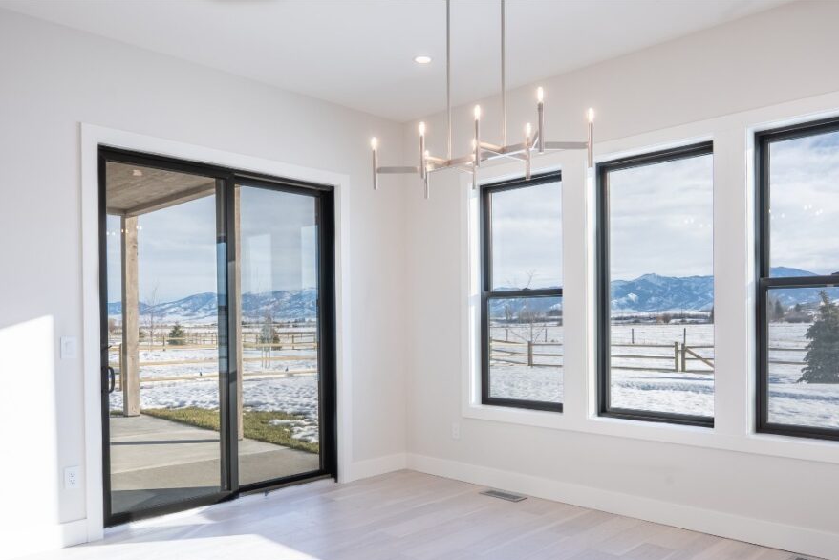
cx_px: 458
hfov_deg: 65.3
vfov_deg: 46.3
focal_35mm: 28
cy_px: 326
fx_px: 653
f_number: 10
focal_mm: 24
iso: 400
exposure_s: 1/1000
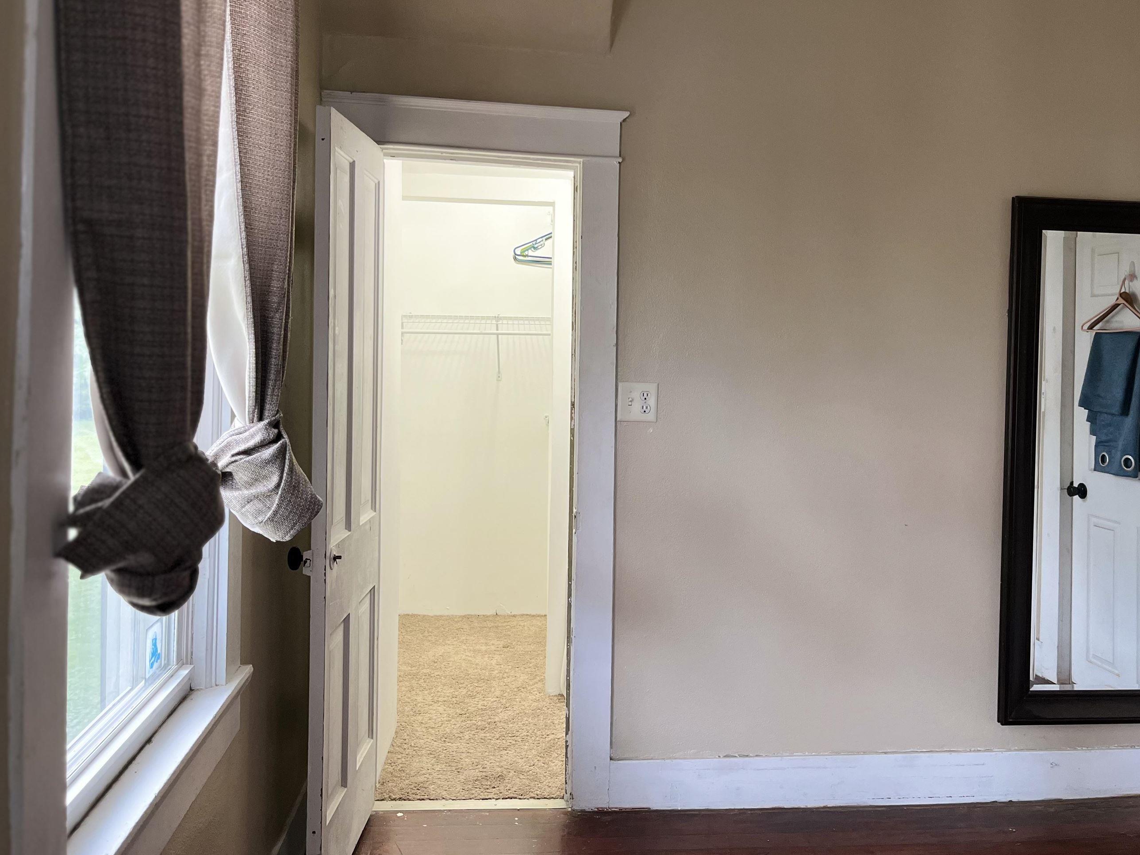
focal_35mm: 31
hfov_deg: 58.2
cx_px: 637
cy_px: 354
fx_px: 1021
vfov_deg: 45.3
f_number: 1.6
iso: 160
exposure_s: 1/60
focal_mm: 5.1
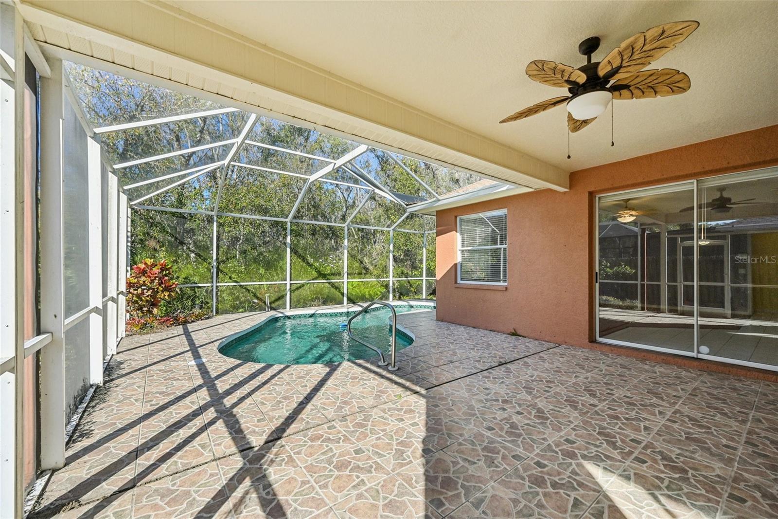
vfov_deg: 81.2
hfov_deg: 104.3
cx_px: 389
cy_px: 260
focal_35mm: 14
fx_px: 302
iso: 400
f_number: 8
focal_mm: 14
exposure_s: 1/320
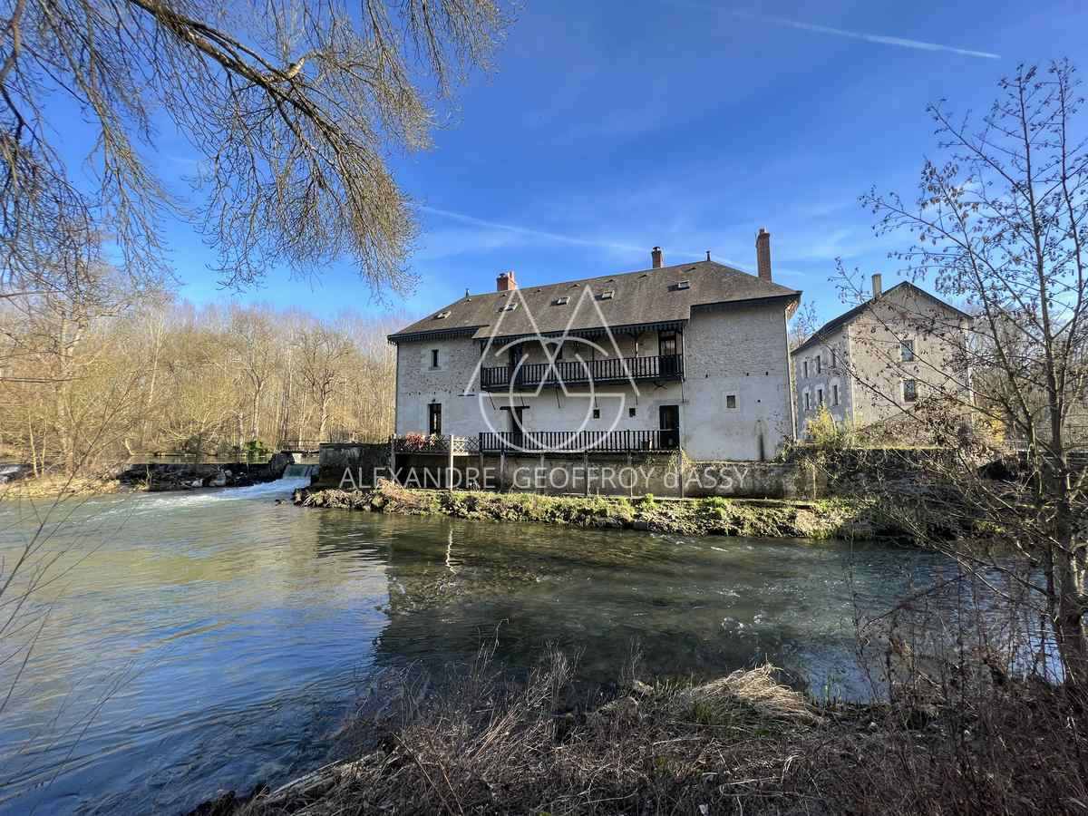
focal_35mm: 13
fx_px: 409
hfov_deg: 106.2
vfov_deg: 89.9
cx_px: 544
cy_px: 408
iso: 32
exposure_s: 1/329
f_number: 1.8
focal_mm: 1.57
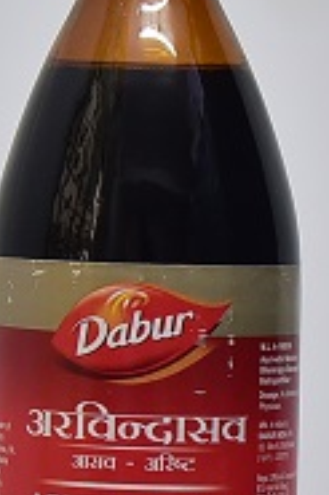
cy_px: 361
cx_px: 144
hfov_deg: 10.9
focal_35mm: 125
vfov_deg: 16.3
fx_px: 1717
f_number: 4
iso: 1250
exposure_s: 1/125
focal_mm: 44
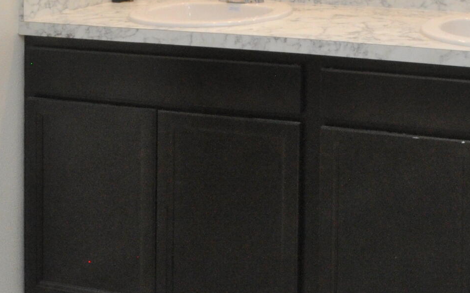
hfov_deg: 32.6
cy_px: -110
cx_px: 456
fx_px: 743
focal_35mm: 58
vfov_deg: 20.1
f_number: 20
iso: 1250
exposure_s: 1/13
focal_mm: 12
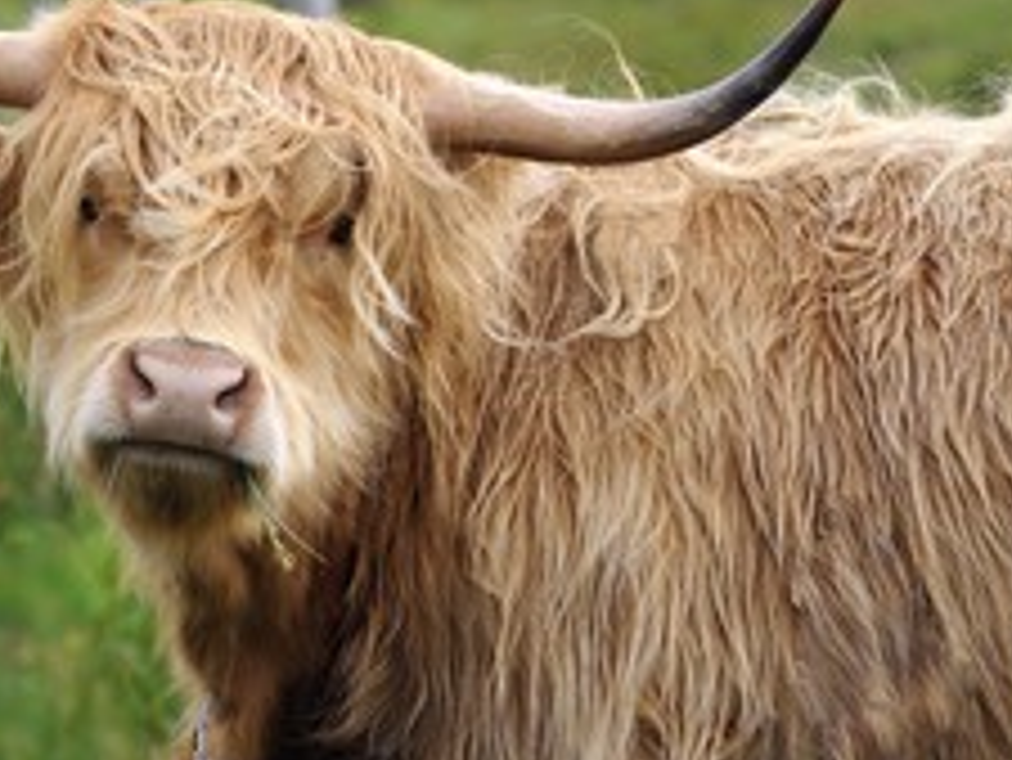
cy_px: 319
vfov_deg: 4.1
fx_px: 10501
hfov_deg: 5.5
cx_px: 360
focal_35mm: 359
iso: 800
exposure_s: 1/400
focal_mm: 200
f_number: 5.6
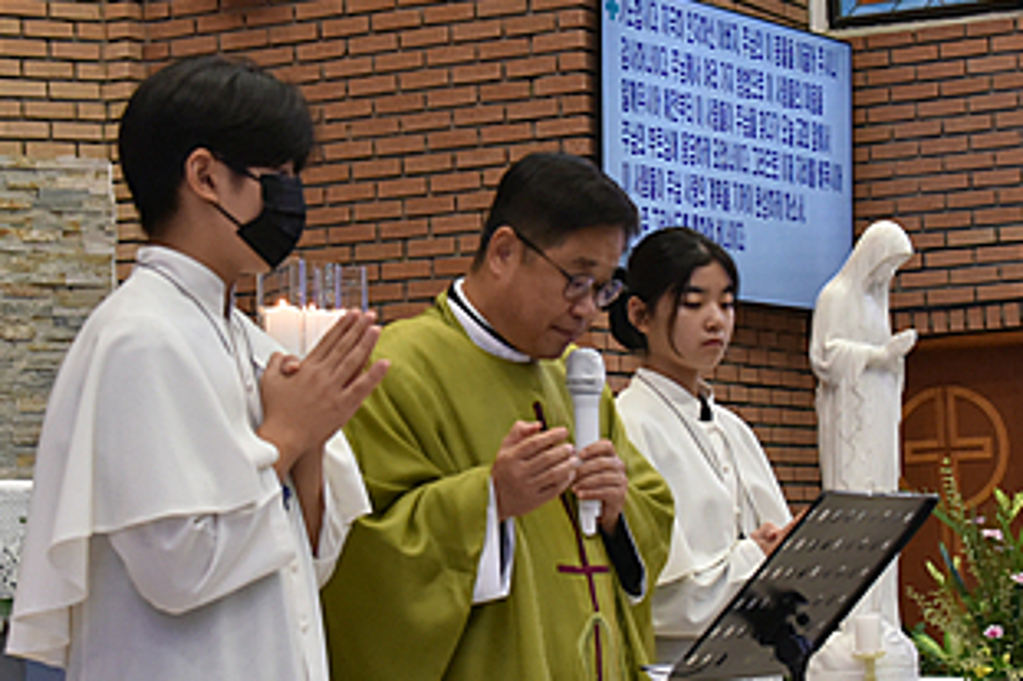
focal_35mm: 108
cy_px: 390
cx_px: 569
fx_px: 3067
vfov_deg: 12.7
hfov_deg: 18.9
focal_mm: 42
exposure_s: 1/125
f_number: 4.5
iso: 2000
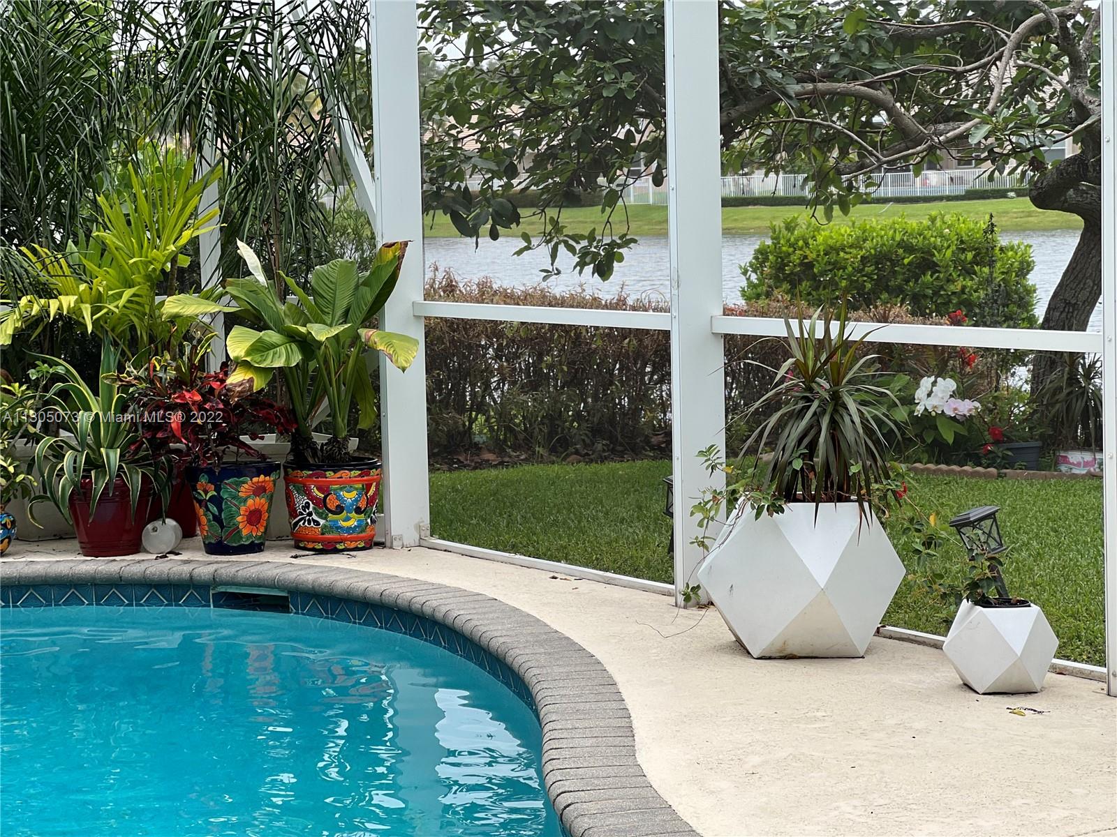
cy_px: 418
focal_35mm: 77
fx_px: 2485
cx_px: 558
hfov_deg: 25.3
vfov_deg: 19.1
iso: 25
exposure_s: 1/189
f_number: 2.8
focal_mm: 9
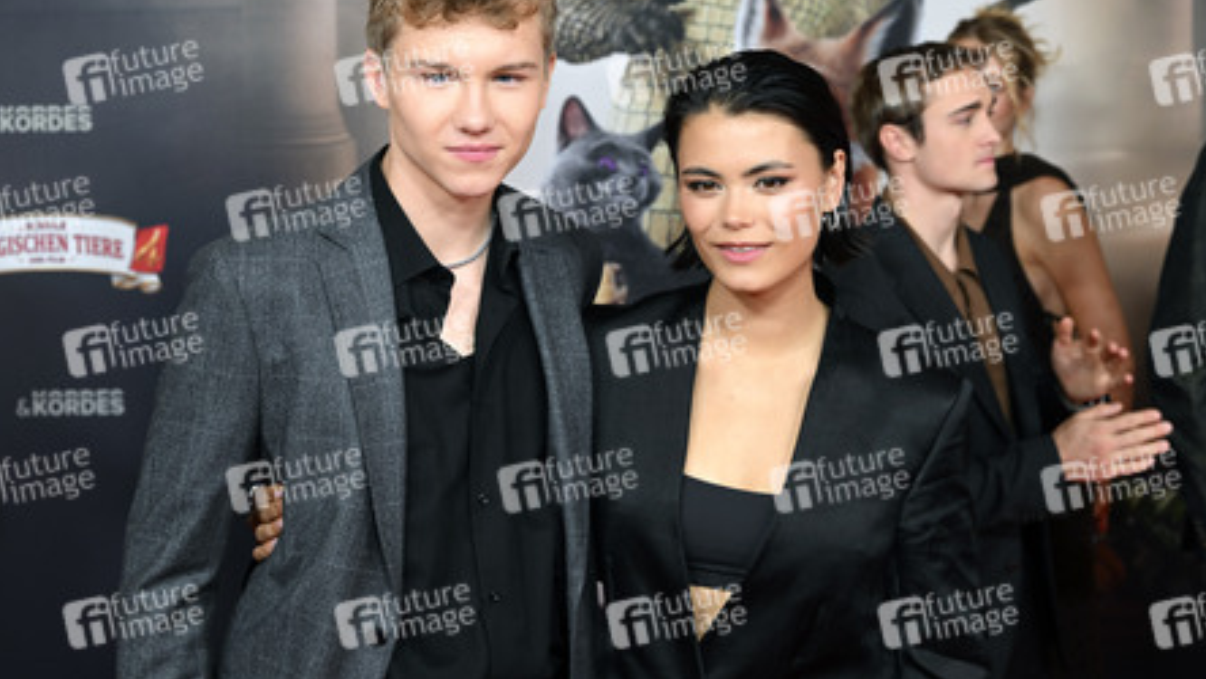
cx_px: 604
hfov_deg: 31.4
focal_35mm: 67
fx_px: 2143
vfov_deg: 18.0
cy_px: 277
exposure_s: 1/160
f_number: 6.3
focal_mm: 63
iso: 800
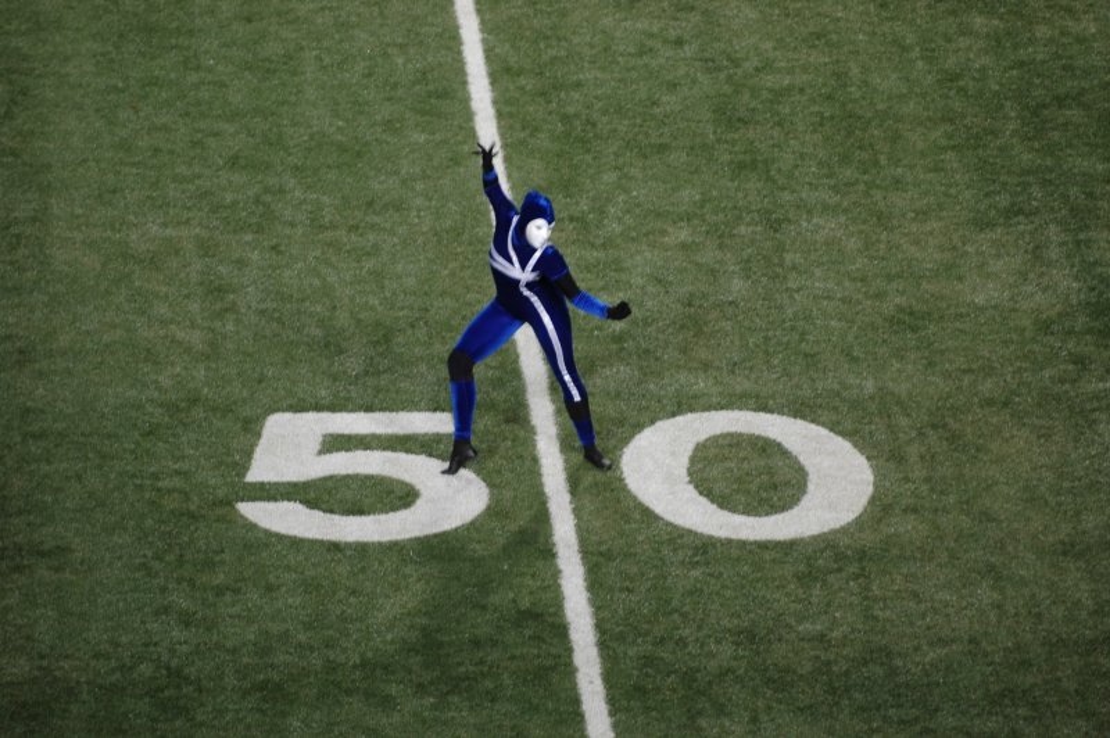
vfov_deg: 4.6
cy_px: 369
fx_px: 9242
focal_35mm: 300
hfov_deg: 6.9
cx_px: 555
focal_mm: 200
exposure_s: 1/60
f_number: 2.8
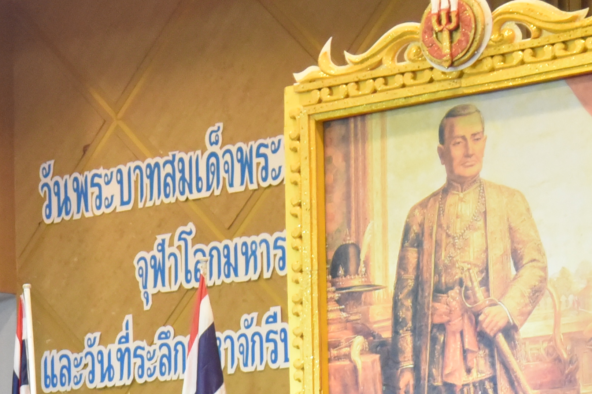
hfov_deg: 9.3
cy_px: 526
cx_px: -244
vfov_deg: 6.3
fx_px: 3551
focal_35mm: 216
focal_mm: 58
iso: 6400
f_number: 4
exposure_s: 1/160
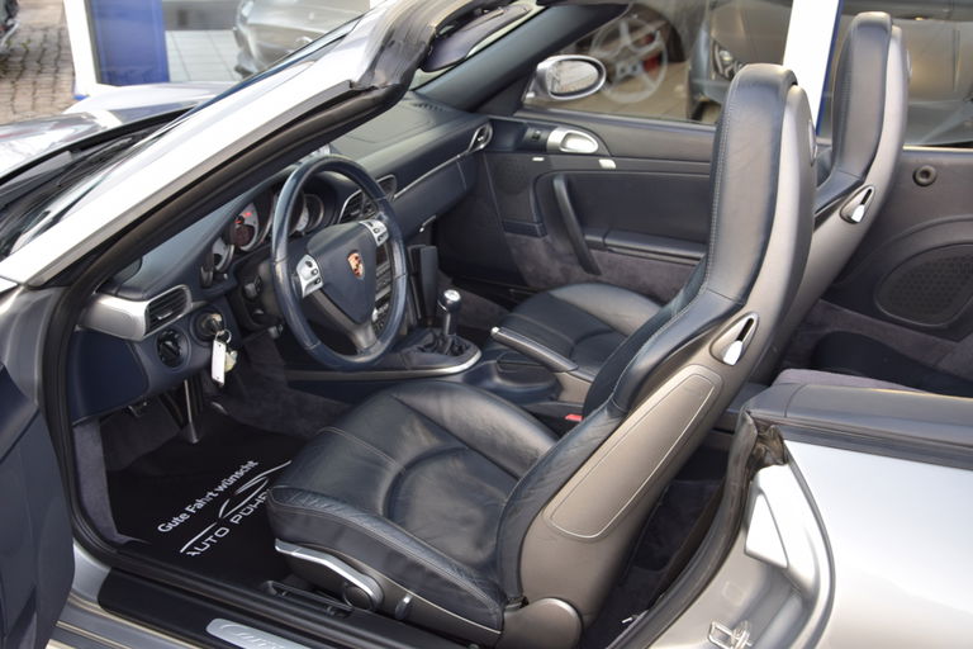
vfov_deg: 35.5
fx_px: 1013
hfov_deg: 51.3
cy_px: 324
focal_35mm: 38
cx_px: 486
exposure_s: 1/100
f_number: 5
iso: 400
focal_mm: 25
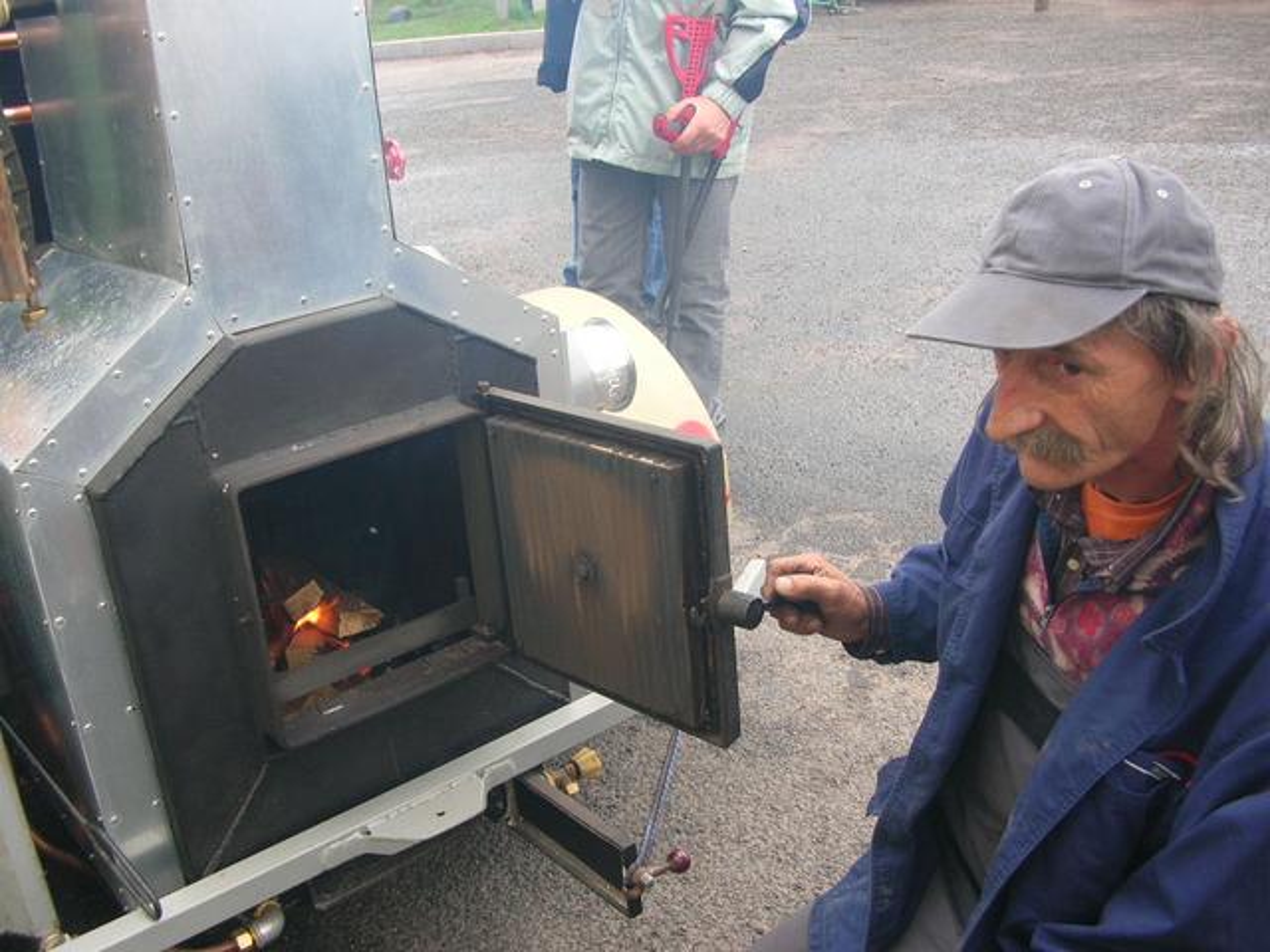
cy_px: 476
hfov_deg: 52.6
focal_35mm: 35
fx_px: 1284
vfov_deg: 40.7
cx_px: 635
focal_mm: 5.8
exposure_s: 1/85.6
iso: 50
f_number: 2.8
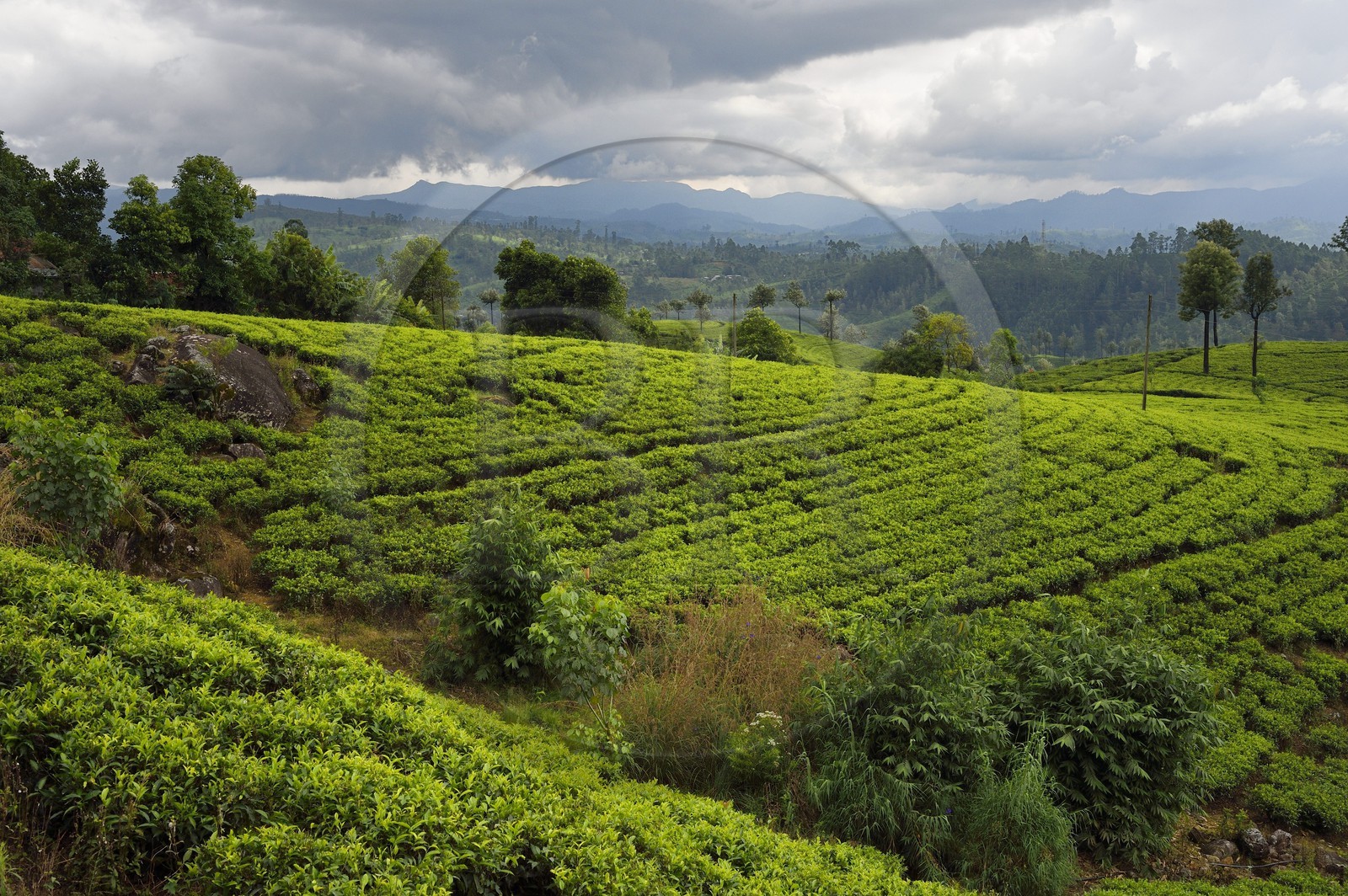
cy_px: 448
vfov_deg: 33.3
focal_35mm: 40
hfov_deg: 48.5
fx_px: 1497
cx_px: 674
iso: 800
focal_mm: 40
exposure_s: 1/1000
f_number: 11
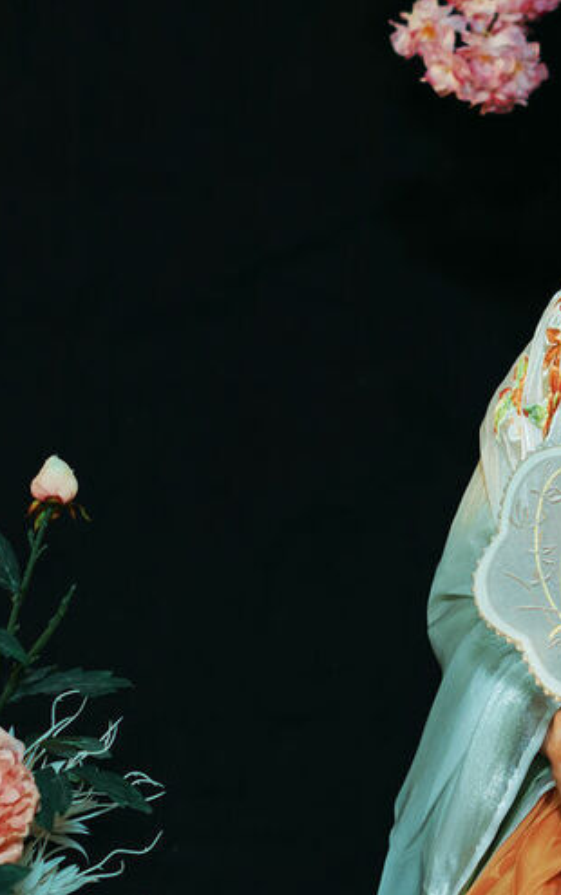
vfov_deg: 12.9
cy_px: 540
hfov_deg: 8.1
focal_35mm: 162
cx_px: 581
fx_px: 3957
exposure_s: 1/125
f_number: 2.2
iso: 200
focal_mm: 50
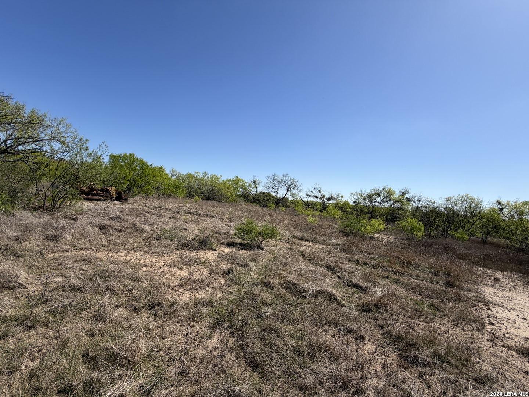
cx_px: 264
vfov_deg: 85.7
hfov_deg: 102.1
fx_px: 214
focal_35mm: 14
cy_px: 198
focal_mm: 2.22
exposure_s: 1/1189
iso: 20
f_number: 2.2
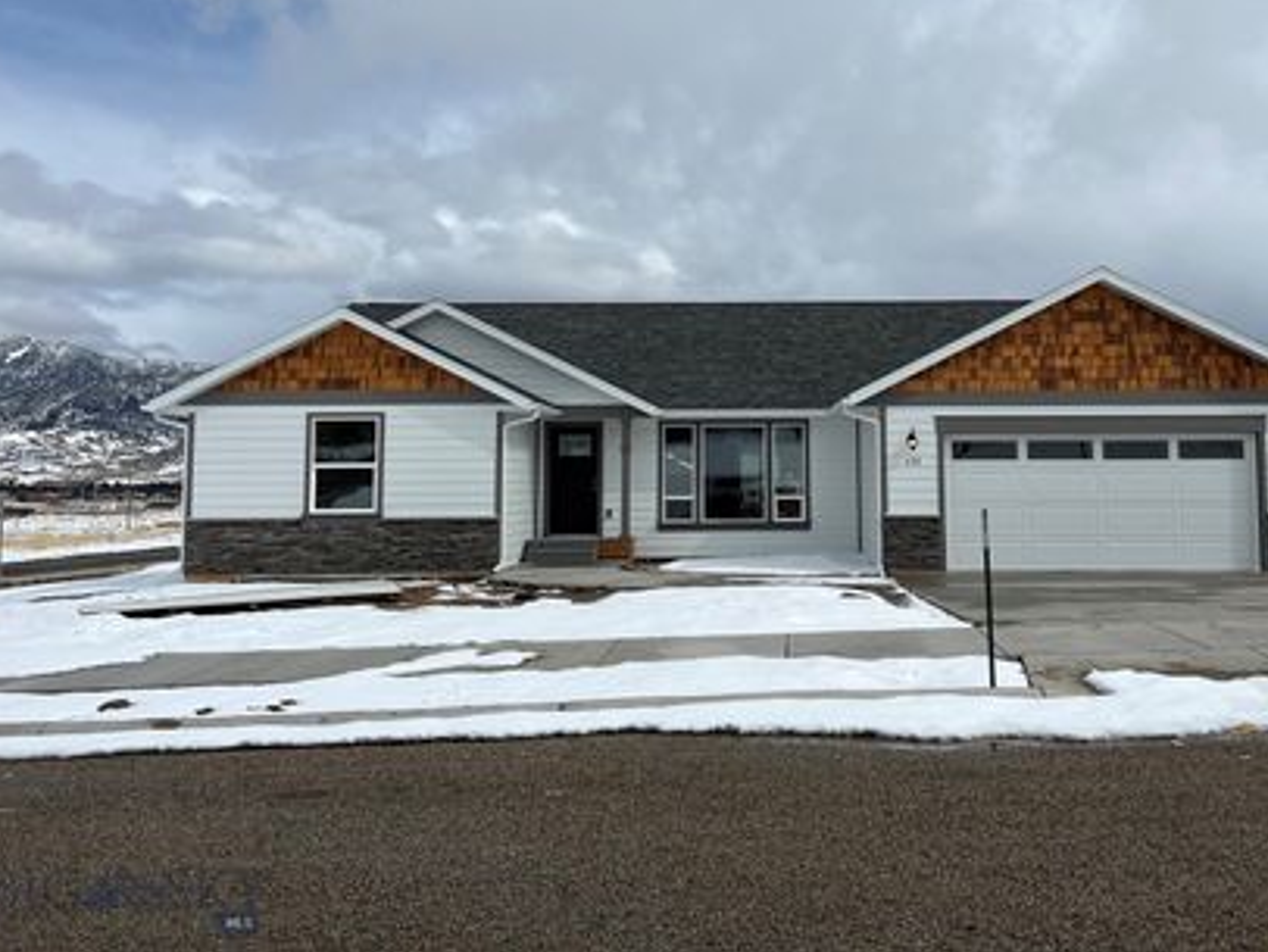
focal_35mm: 32
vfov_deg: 43.9
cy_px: 370
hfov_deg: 56.4
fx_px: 1173
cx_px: 753
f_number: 1.5
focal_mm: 5.7
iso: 50
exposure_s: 1/12658
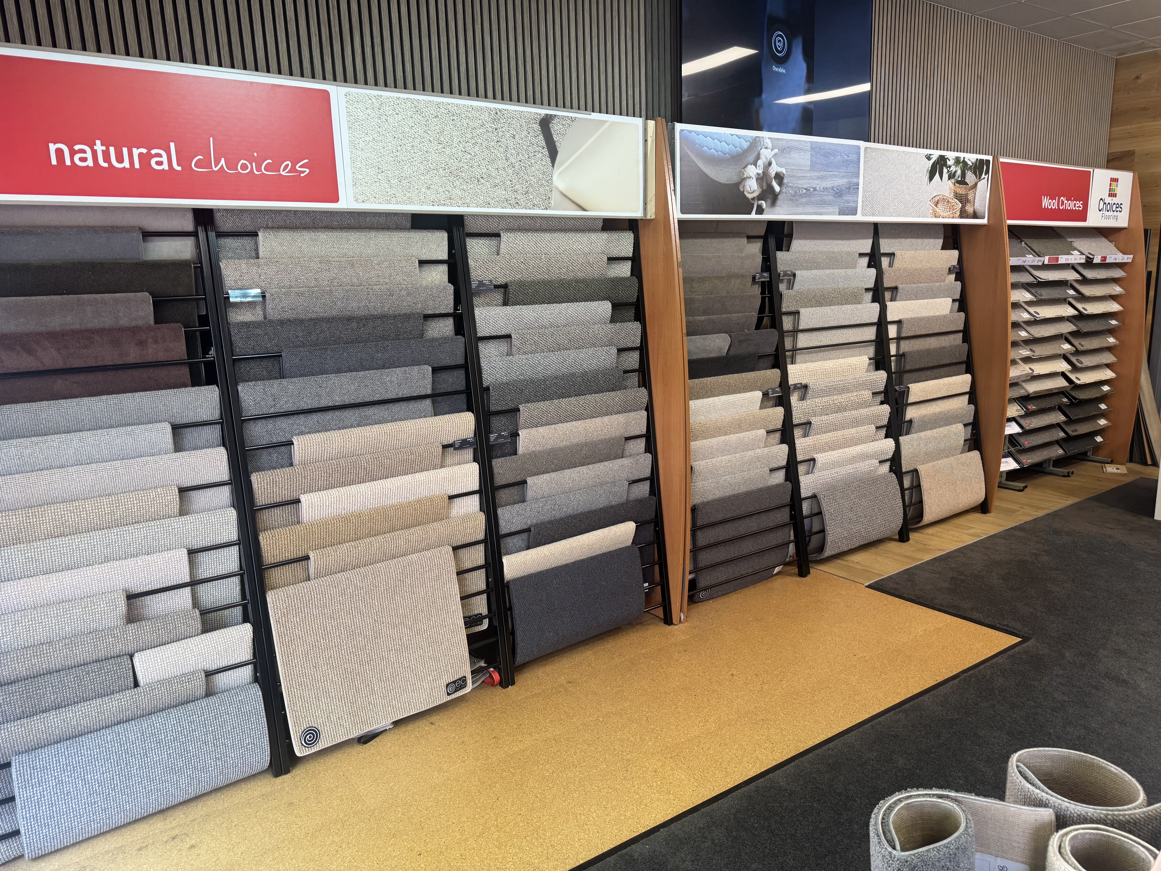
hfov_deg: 71.6
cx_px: 580
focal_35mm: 24
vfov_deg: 56.8
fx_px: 805
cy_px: 436
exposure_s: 1/100
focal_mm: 6.76
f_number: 1.78
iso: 125
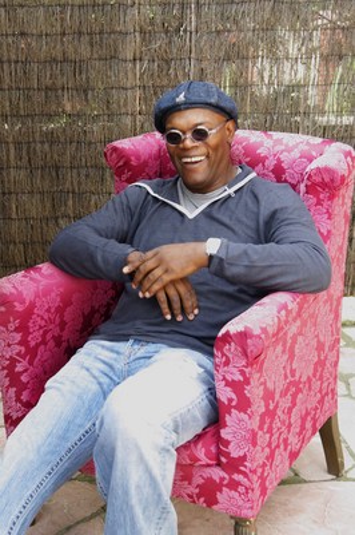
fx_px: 956
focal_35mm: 64
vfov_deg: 31.2
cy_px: 268
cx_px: 178
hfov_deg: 21.0
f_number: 6.7
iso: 400
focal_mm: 43
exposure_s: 1/60
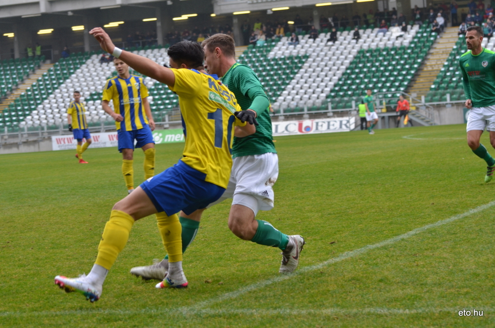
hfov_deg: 19.5
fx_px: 1441
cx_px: 248
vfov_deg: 13.0
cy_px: 164
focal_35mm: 105
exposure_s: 1/200
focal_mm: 70
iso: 320
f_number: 4.5
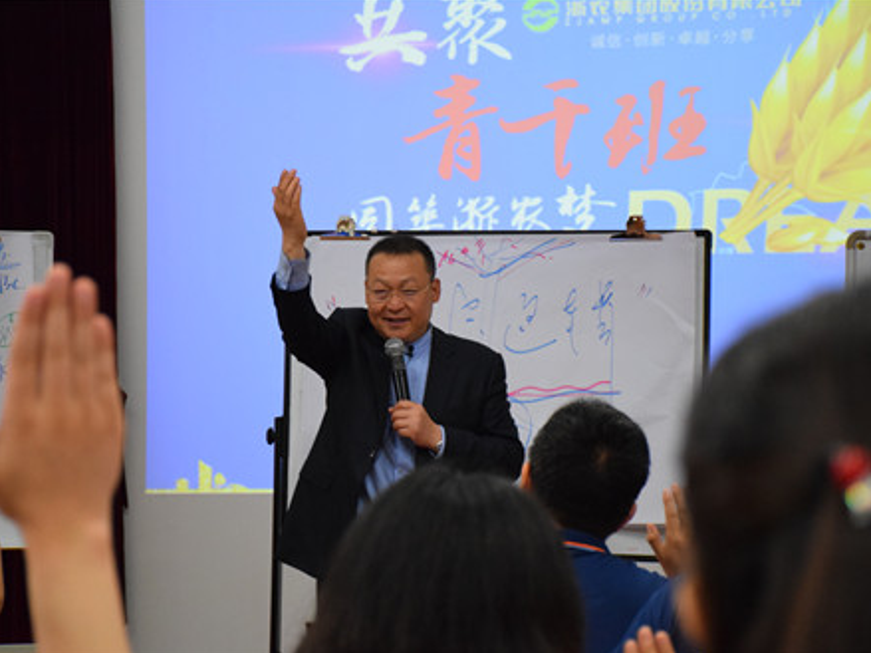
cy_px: 326
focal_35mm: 115
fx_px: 2893
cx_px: 415
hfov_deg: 17.1
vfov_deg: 12.9
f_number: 5
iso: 3200
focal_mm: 70
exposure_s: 1/125
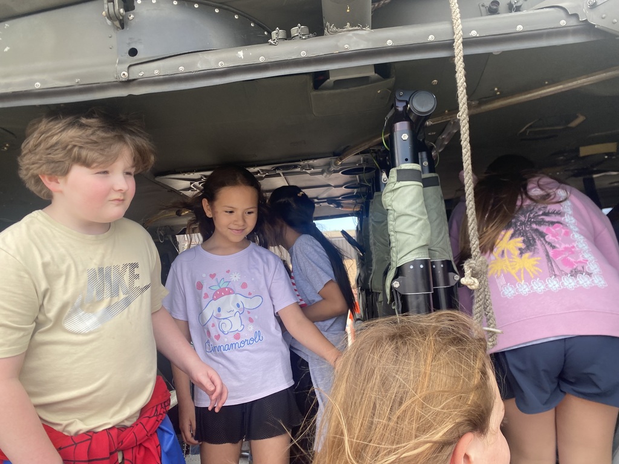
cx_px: 310
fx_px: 465
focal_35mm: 26
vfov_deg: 53.1
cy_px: 232
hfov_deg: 67.3
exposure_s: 1/275
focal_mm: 4.25
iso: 32
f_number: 1.8
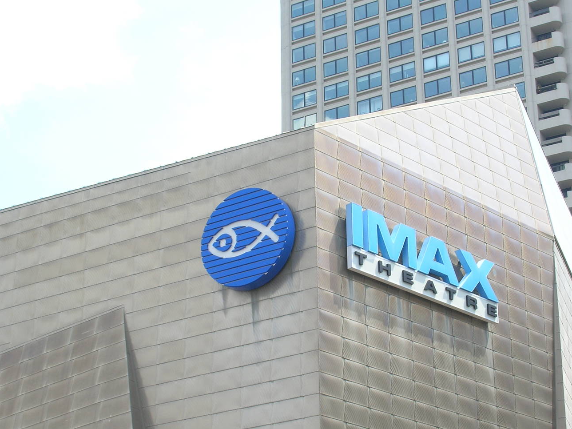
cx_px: 319
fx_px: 1355
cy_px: 259
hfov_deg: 23.8
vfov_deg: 18.0
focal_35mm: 82
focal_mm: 11
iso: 50
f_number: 6.4
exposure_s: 1/91
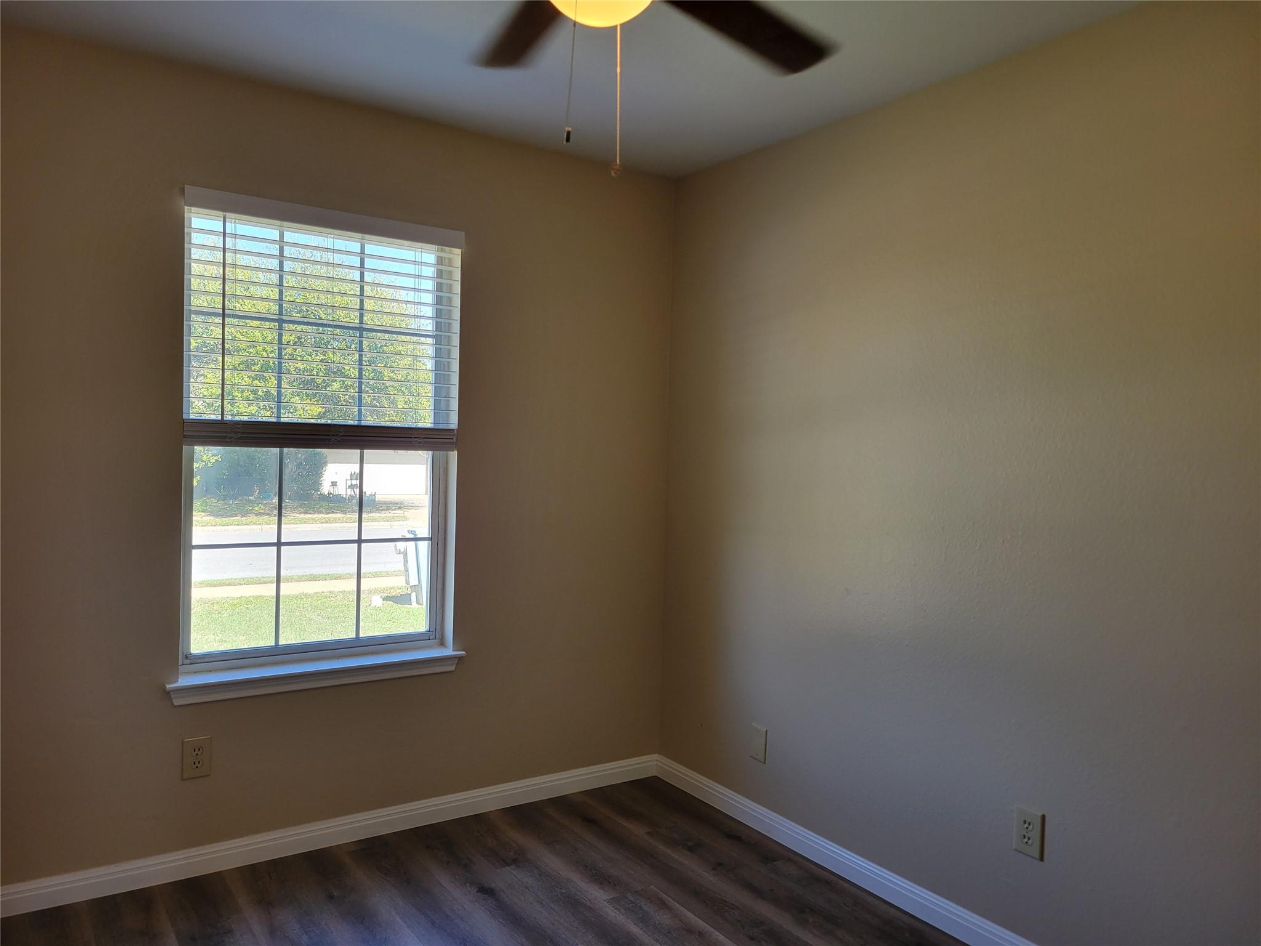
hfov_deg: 67.3
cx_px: 630
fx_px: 947
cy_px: 473
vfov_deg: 53.1
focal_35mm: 26
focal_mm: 5.4
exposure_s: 1/120
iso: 64
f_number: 1.8
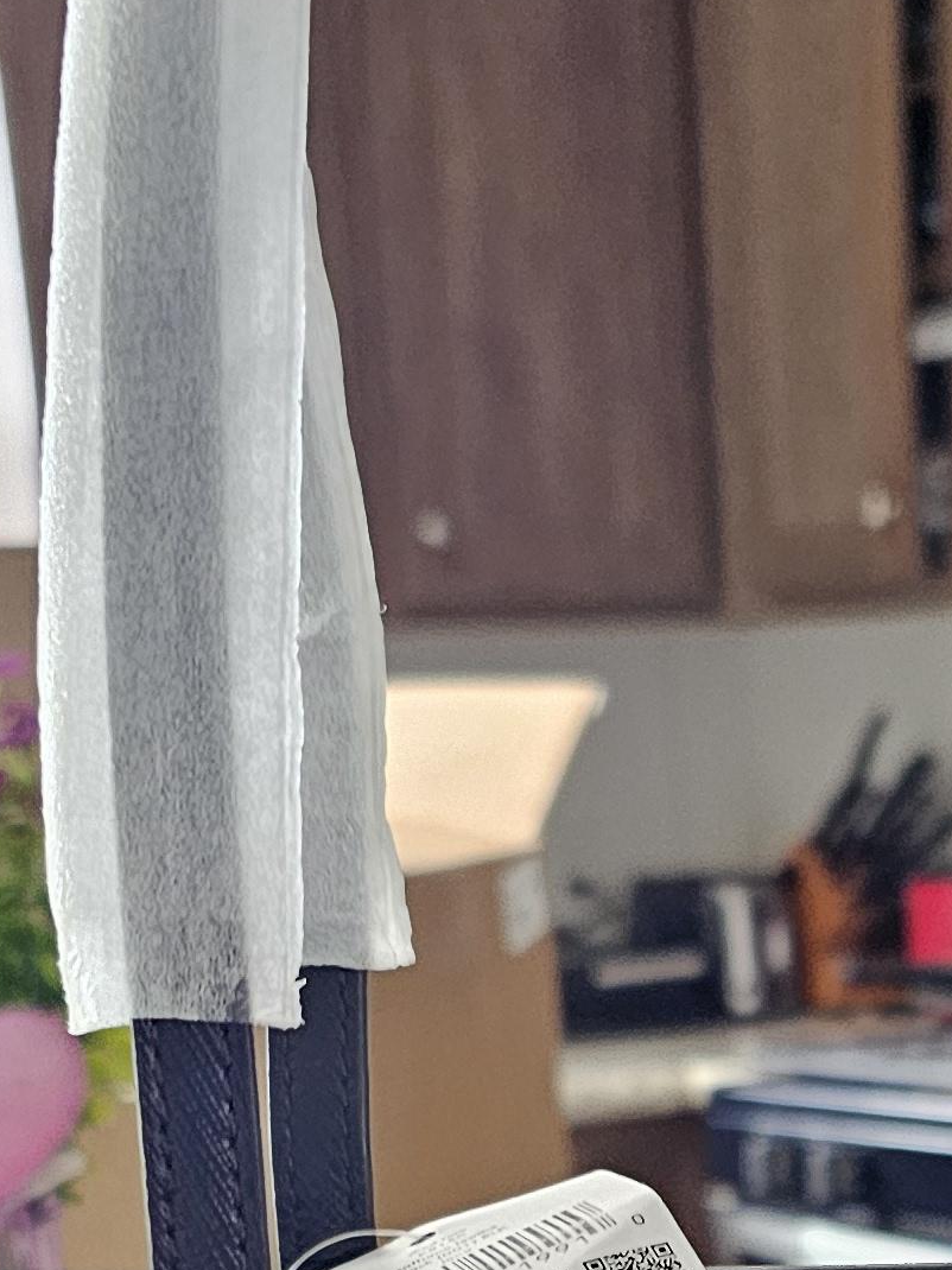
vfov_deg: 20.9
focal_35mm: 86
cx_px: 975
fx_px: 3155
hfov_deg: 16.8
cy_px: 1599
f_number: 1.7
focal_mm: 6.3
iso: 640
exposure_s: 1/60
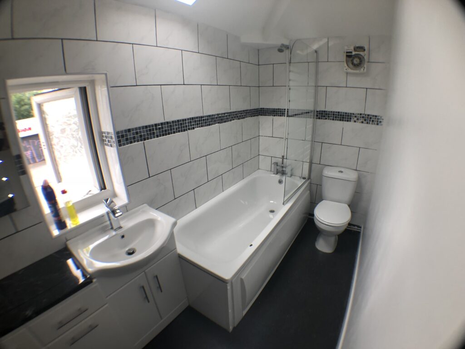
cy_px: 174
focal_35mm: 28
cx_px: 232
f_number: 1.8
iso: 32
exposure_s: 1/100
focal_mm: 4
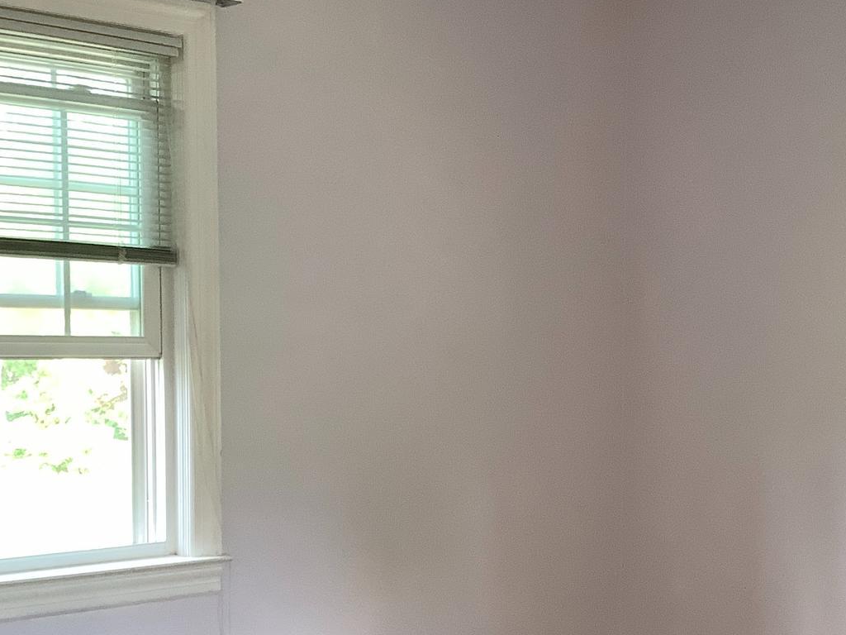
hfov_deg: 30.9
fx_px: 1515
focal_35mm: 62
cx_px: 581
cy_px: 443
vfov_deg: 23.5
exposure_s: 1/50
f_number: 2.4
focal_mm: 3.3
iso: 64
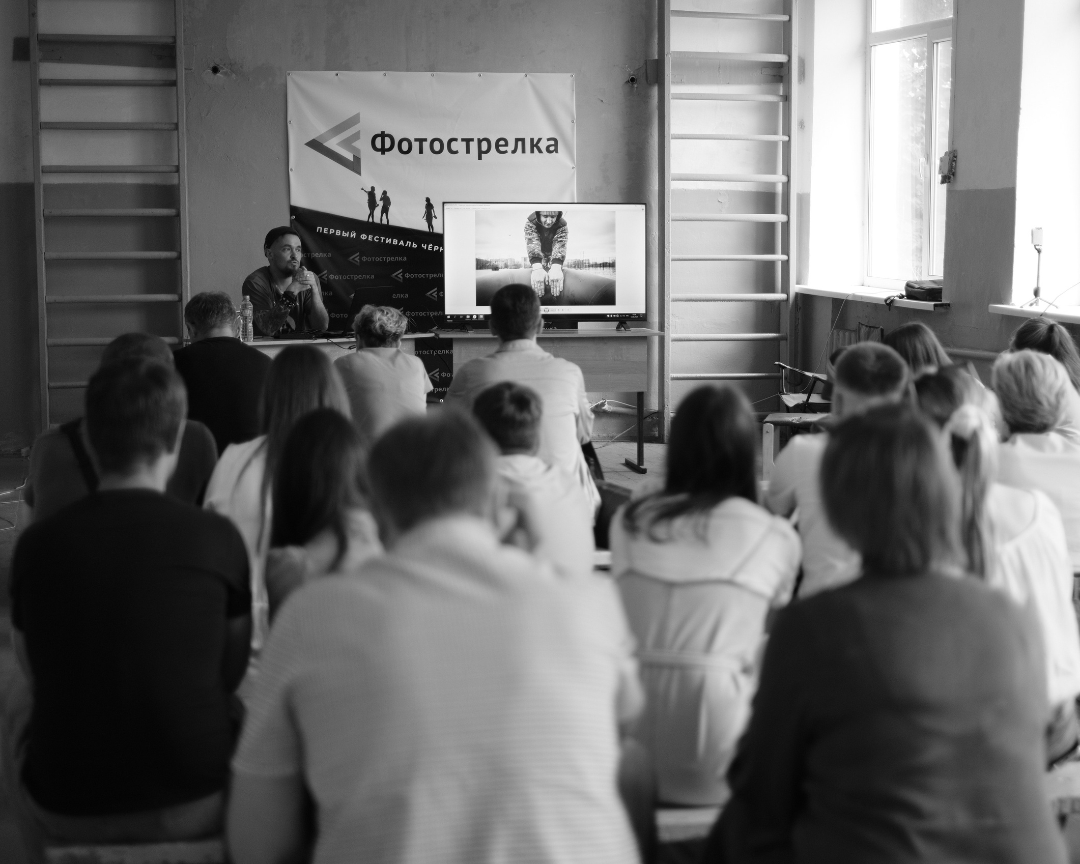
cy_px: 431
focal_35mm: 60
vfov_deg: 25.4
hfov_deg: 31.4
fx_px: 1918
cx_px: 644
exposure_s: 1/320
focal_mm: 35
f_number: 1.4
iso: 320
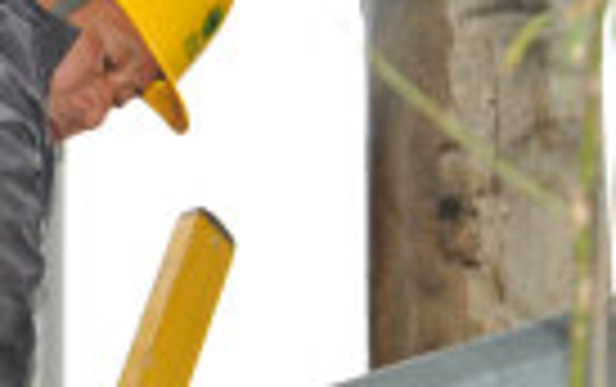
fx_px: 5833
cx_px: -67
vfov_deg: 3.8
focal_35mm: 347
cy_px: -11
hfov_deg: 6.0
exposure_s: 1/200
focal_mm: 78
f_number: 5
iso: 1000
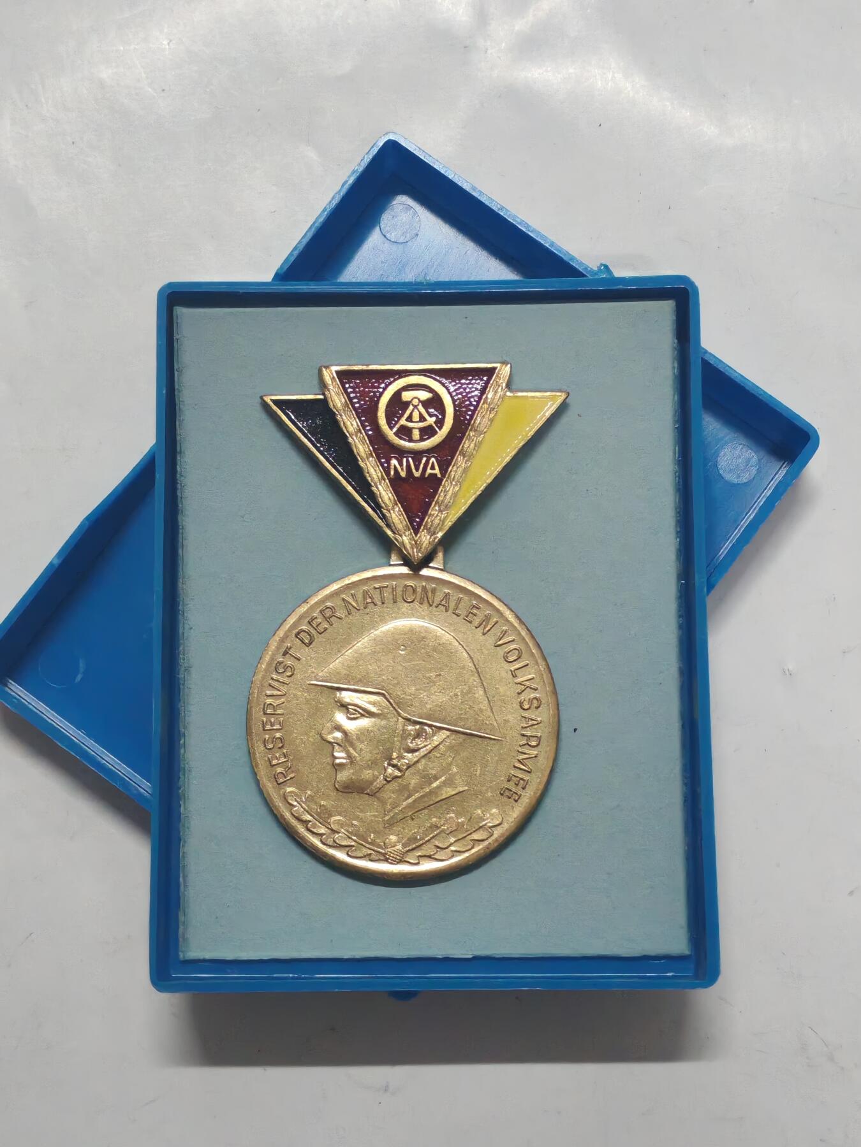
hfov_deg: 21.6
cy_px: 574
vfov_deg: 28.6
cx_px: 430
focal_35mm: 68
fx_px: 2255
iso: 800
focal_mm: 5.52
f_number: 1.95
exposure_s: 1/33
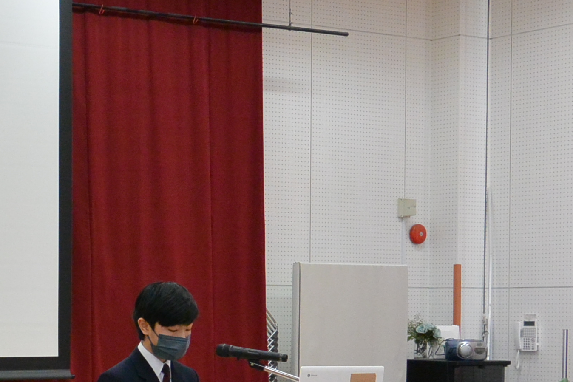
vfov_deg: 13.6
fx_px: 1592
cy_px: 345
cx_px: -64
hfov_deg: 19.5
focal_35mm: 100
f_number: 4
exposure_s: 1/125
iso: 720
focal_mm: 14.5
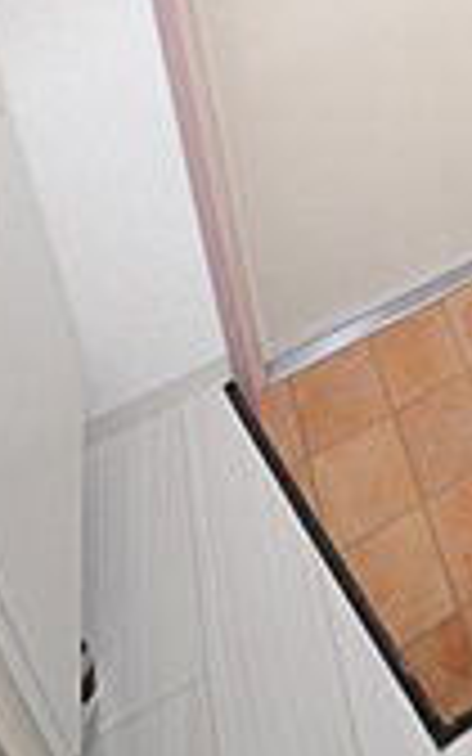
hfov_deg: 31.2
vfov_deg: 35.8
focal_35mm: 35
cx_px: 551
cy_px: -238
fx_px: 720
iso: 1600
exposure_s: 1/30
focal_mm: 8
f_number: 4.5
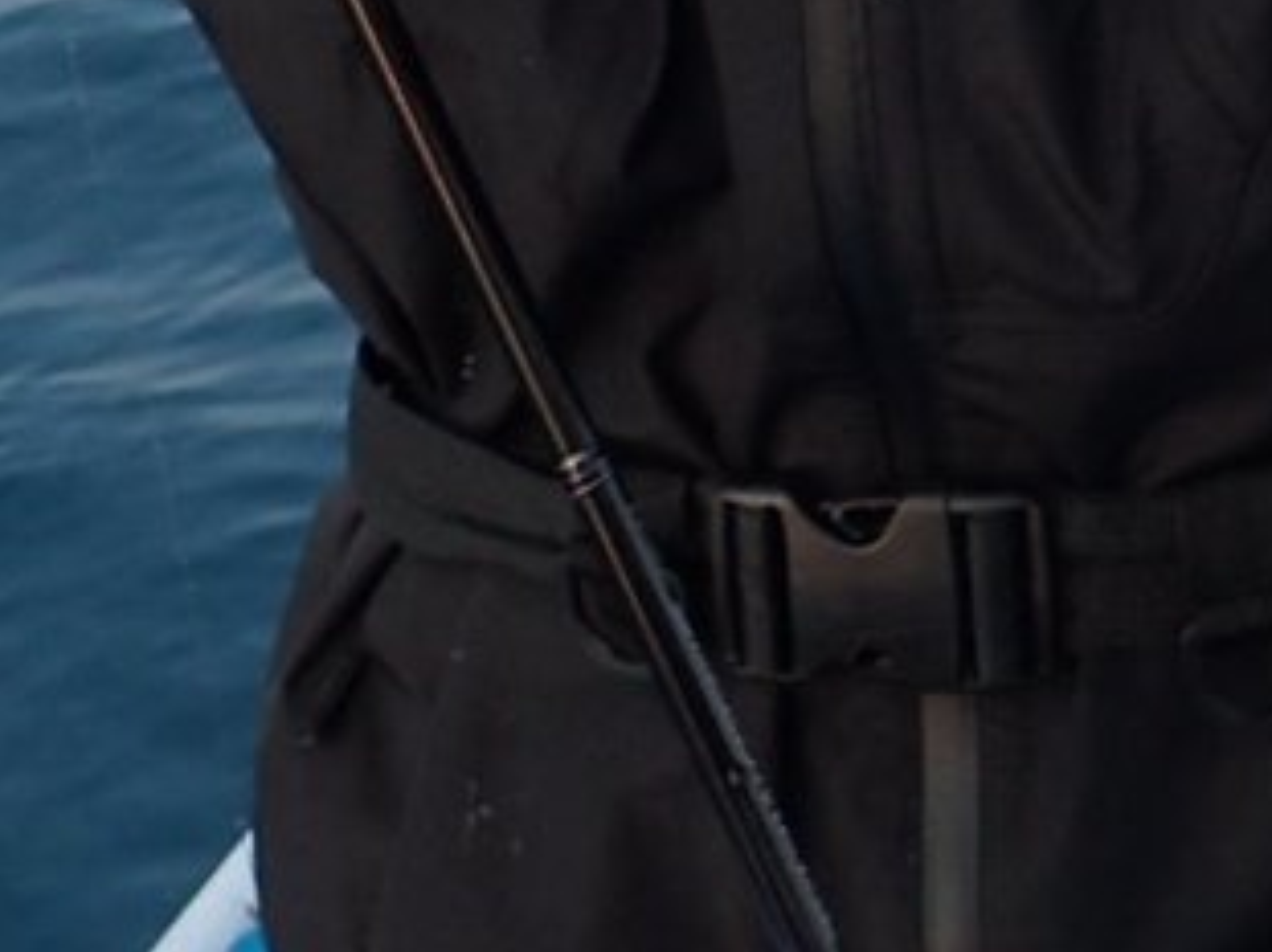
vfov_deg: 12.5
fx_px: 3783
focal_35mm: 103
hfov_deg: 18.7
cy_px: -1005
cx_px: 1170
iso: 100
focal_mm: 4.5
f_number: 2.8
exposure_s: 1/125
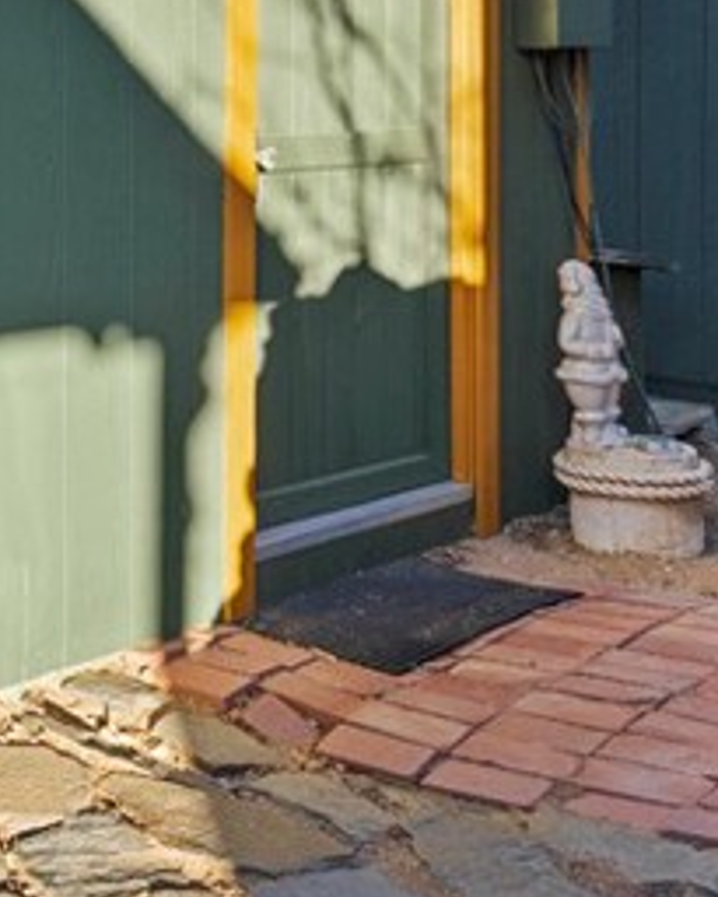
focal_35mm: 60
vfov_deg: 29.8
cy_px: 54
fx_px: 1593
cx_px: -284
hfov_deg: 22.1
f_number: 6.3
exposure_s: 1/80
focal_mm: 16
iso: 400
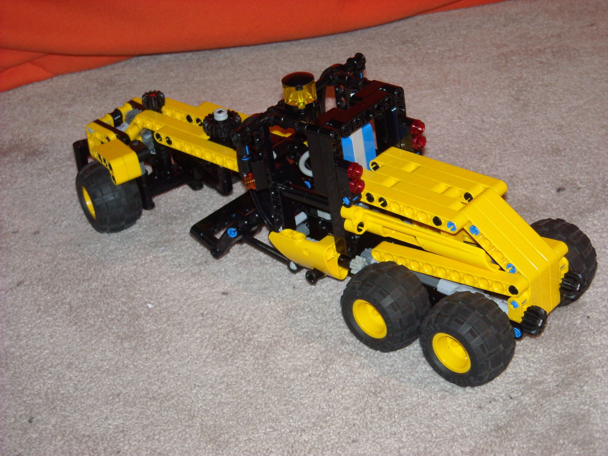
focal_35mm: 76
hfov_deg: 25.7
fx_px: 1335
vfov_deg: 19.4
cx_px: 304
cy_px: 228
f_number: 3.9
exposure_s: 1/60
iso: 200
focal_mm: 12.3
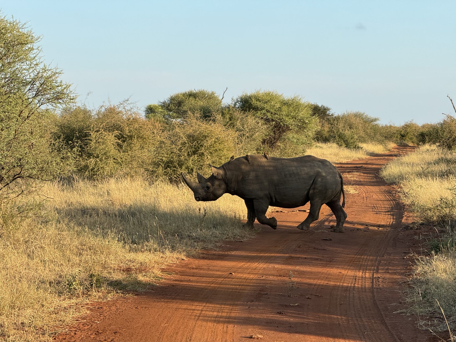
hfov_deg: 16.4
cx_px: 228
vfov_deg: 12.3
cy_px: 171
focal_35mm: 120
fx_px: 1581
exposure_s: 1/605
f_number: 2.8
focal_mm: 15.66
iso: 50
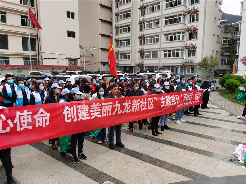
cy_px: 92
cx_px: 123
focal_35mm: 27
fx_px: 192
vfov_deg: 51.3
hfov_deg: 65.3
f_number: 1.6
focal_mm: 5.56
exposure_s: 1/548
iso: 50
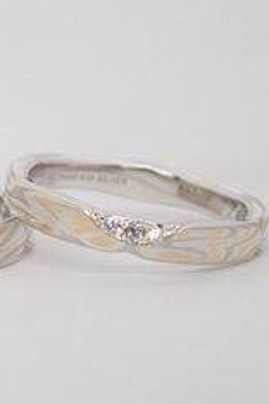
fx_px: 1838
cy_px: 224
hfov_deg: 8.3
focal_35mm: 164
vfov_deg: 12.5
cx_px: -3
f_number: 4.3
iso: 200
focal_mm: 14.62
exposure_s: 1/125
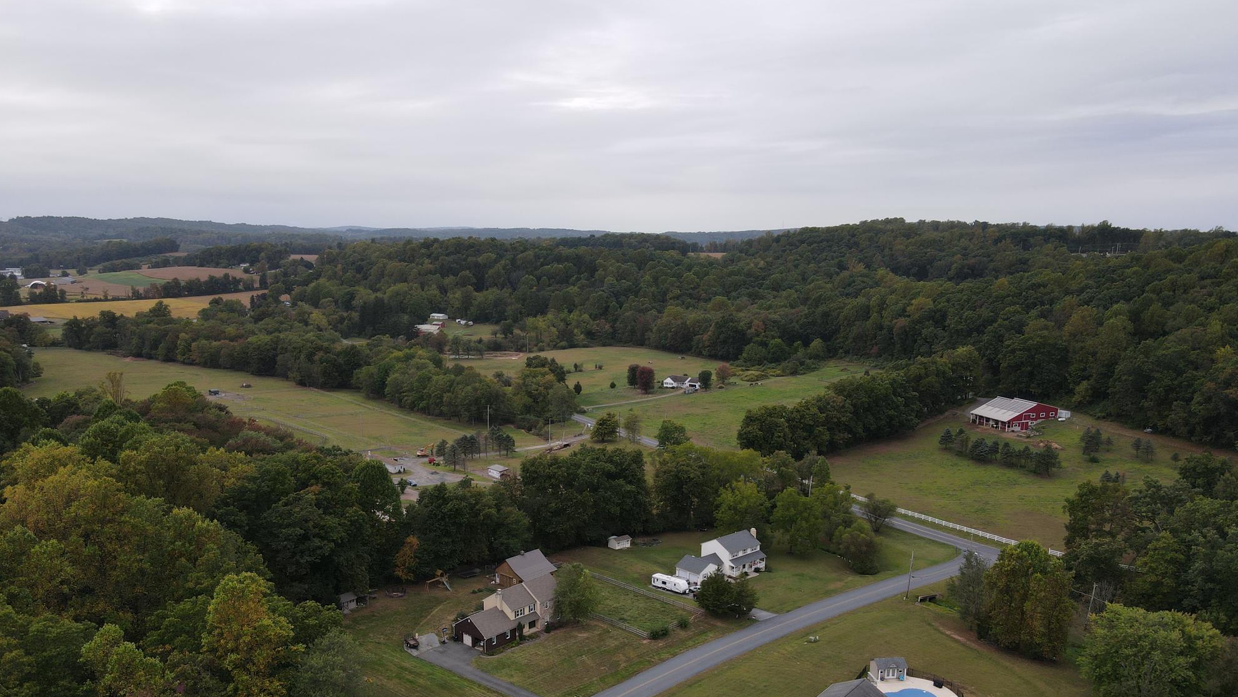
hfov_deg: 69.8
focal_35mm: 27
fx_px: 886
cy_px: 455
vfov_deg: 42.4
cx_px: 610
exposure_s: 1/120
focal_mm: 4.5
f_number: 2.8
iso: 100
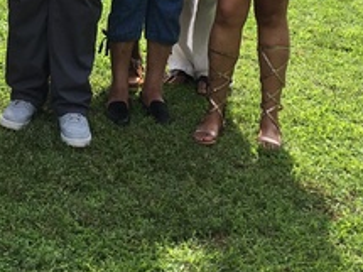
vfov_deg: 14.2
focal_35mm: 97
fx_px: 1017
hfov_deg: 19.7
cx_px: 7
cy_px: -137
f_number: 2.2
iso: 25
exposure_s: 1/950
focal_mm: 4.15
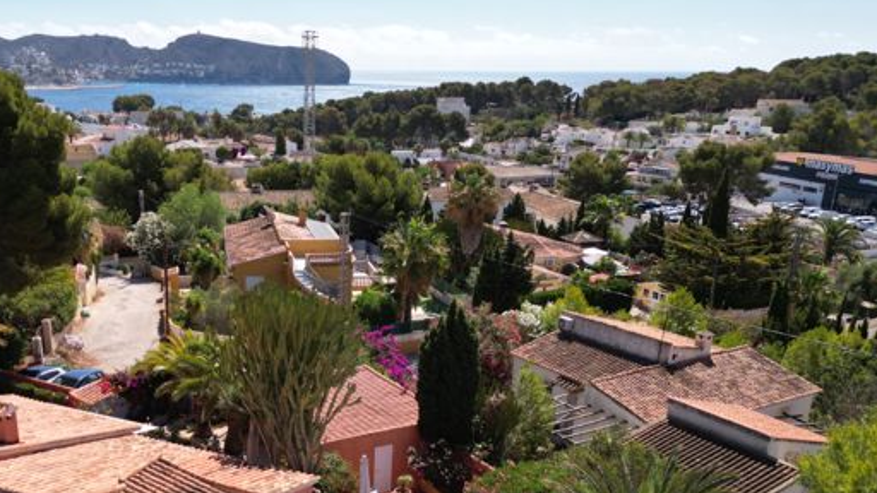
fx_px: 837
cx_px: 302
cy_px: 373
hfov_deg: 54.3
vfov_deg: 32.2
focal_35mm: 36
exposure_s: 1/350
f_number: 1.7
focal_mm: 6.72
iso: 100
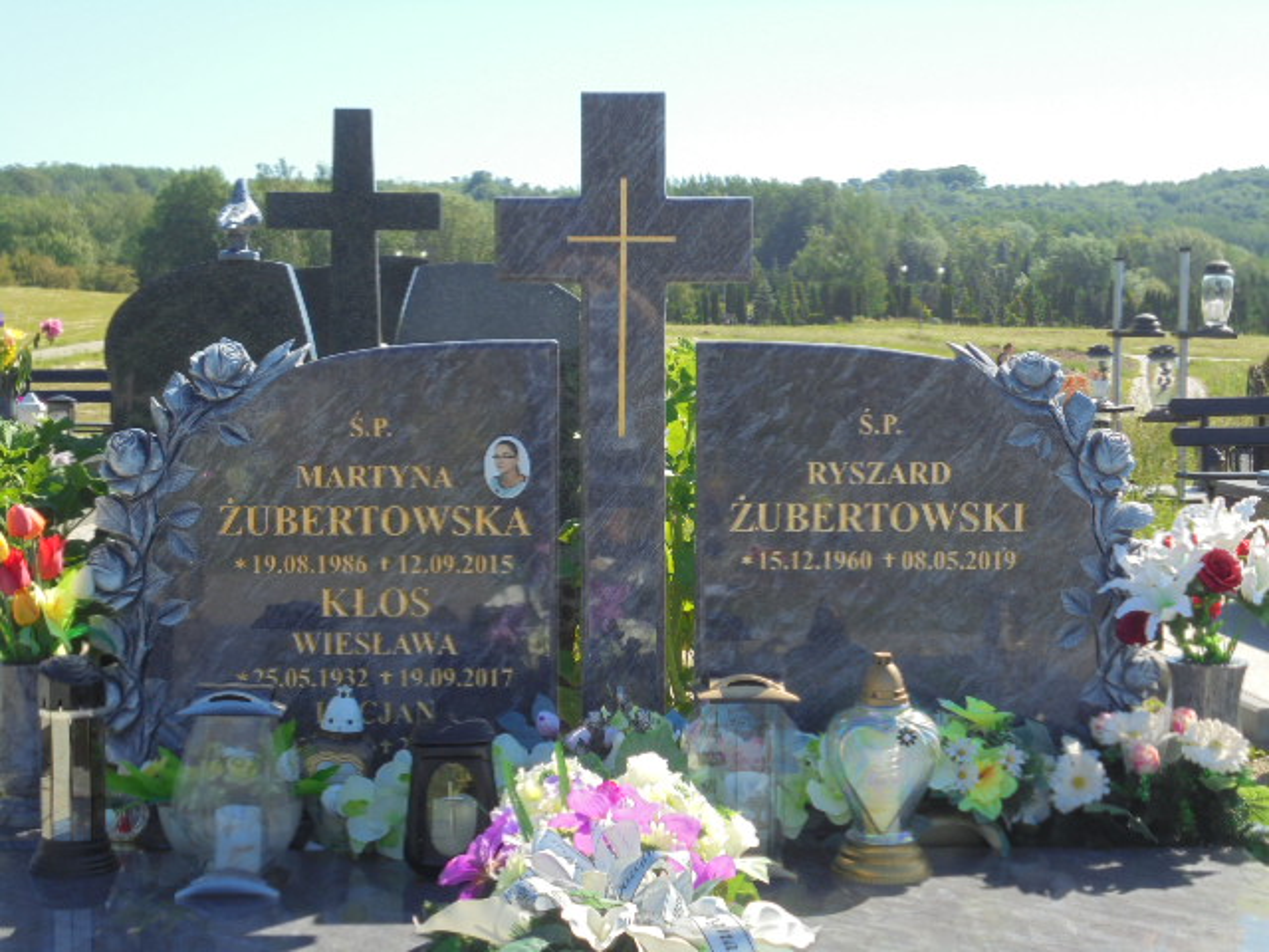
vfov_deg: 22.9
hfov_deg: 30.3
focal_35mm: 64
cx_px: 634
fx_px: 2346
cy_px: 476
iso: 100
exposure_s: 1/250
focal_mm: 11.5
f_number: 5.6
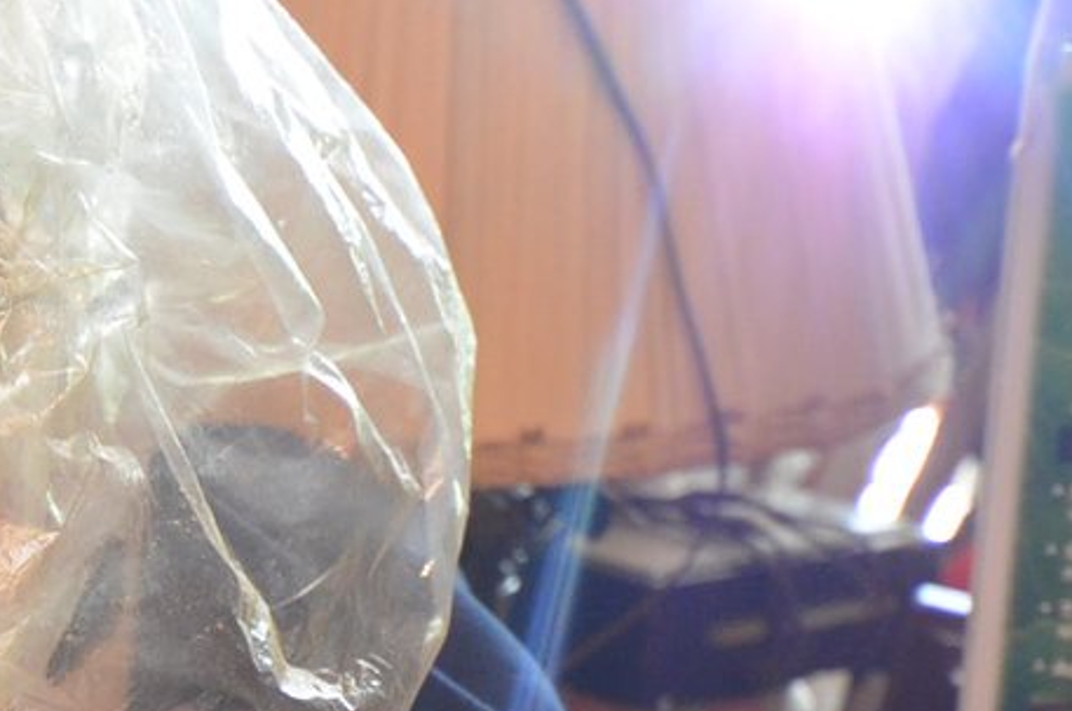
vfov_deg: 9.7
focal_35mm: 135
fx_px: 4013
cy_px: 1214
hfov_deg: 13.9
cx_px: -739
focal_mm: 24
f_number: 4.5
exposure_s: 1/60
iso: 1400
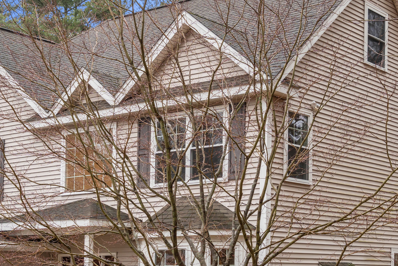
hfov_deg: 26.3
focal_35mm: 77
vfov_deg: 17.7
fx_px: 851
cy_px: 184
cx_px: 204
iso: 320
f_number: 7.1
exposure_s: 1/100
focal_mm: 35
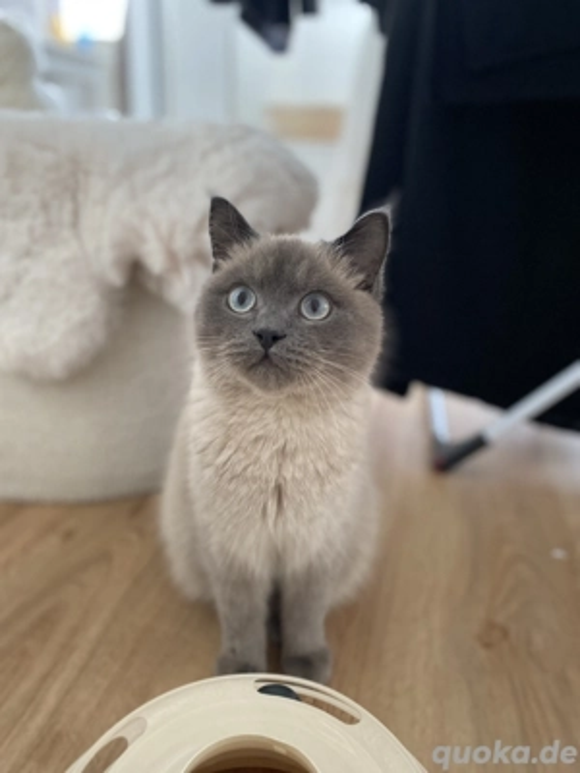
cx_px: 290
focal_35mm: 26
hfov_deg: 53.1
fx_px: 581
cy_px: 386
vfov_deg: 67.3
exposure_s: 1/60
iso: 200
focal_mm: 4.25
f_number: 1.8
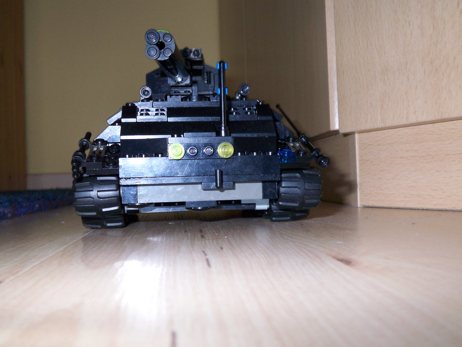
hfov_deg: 47.9
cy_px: 174
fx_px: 521
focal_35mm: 39
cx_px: 231
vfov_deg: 36.8
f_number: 3.9
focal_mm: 6.4
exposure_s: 1/60
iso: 125
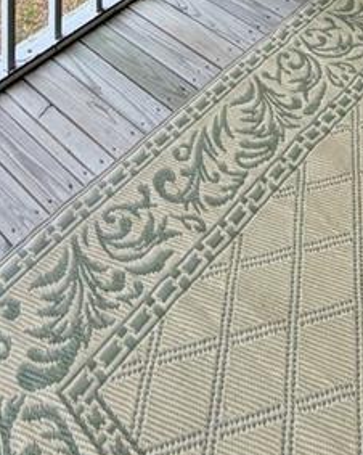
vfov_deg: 19.6
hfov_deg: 26.2
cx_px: 156
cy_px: -434
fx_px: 780
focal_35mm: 58
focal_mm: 2.22
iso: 64
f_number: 2.2
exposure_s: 1/121
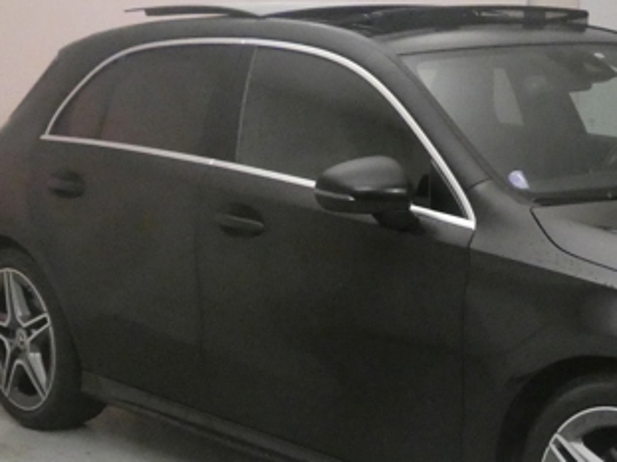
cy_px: 444
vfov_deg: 17.0
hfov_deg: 22.6
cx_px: 514
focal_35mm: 85
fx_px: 1514
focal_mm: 6
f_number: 3.4
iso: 1600
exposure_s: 1/80
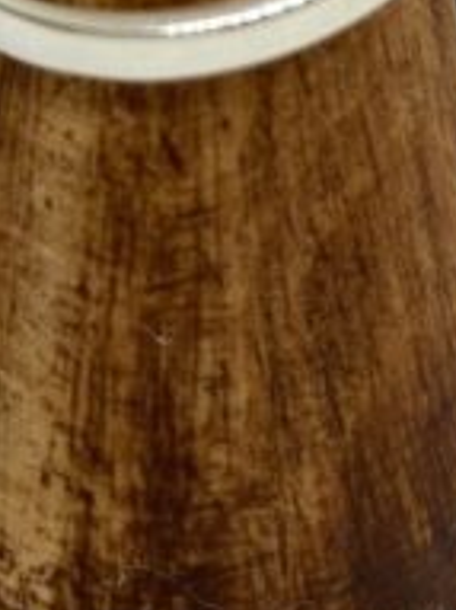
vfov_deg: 15.9
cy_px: -422
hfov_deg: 13.6
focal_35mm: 109
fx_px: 1917
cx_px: 287
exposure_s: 1/120
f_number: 1.8
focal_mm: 4.25
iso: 32
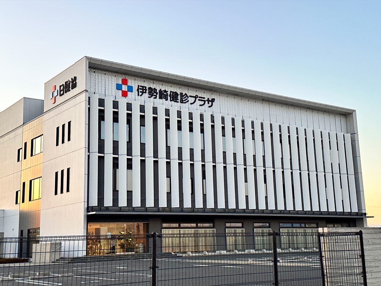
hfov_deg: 39.7
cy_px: 143
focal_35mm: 48
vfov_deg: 30.3
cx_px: 190
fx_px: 528
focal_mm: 6.86
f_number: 1.78
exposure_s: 1/289
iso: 64
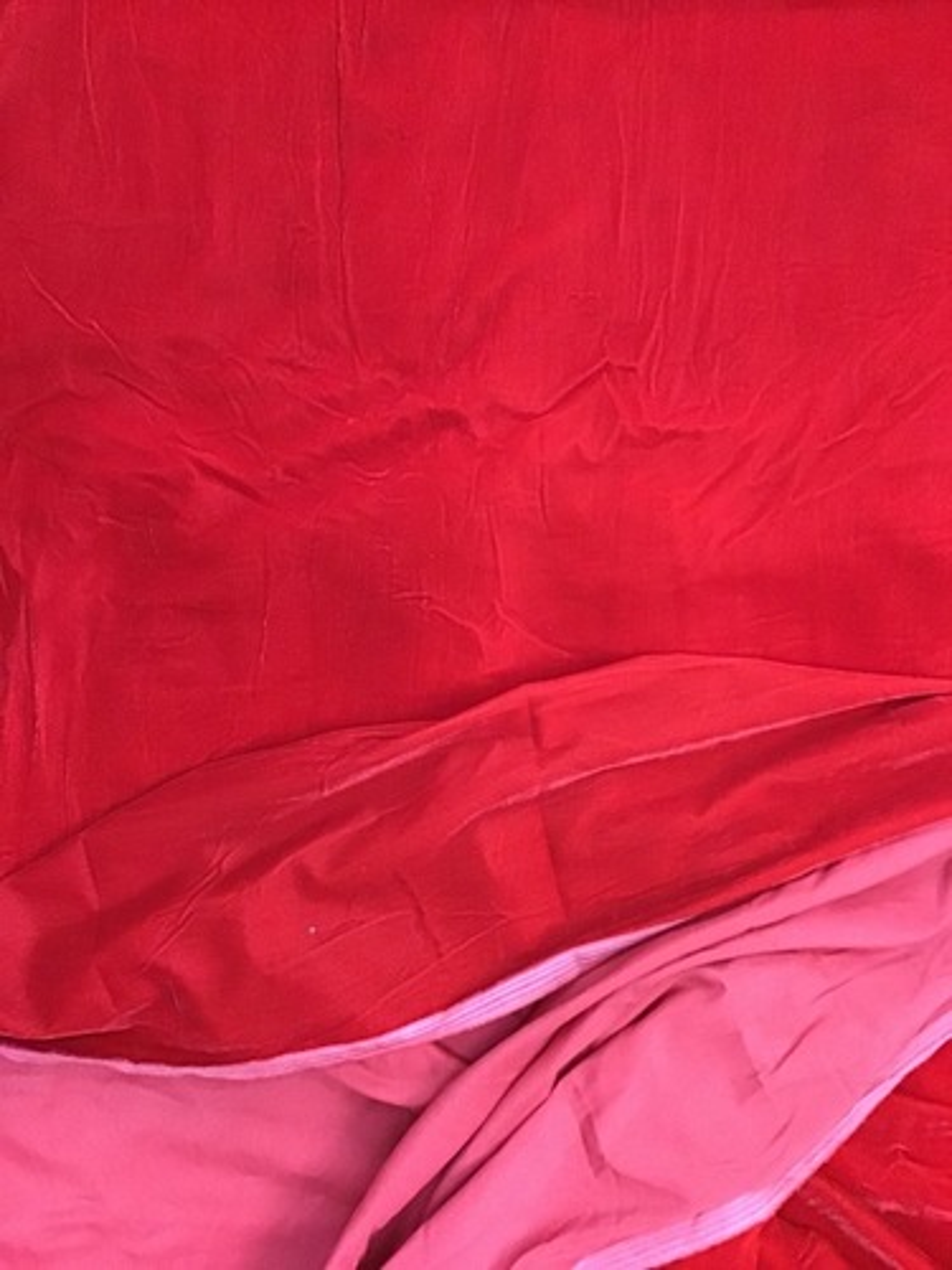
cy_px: 635
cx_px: 476
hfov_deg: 45.4
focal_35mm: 31
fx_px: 1137
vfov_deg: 58.4
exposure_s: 1/17
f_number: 2.4
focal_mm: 3.3
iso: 500
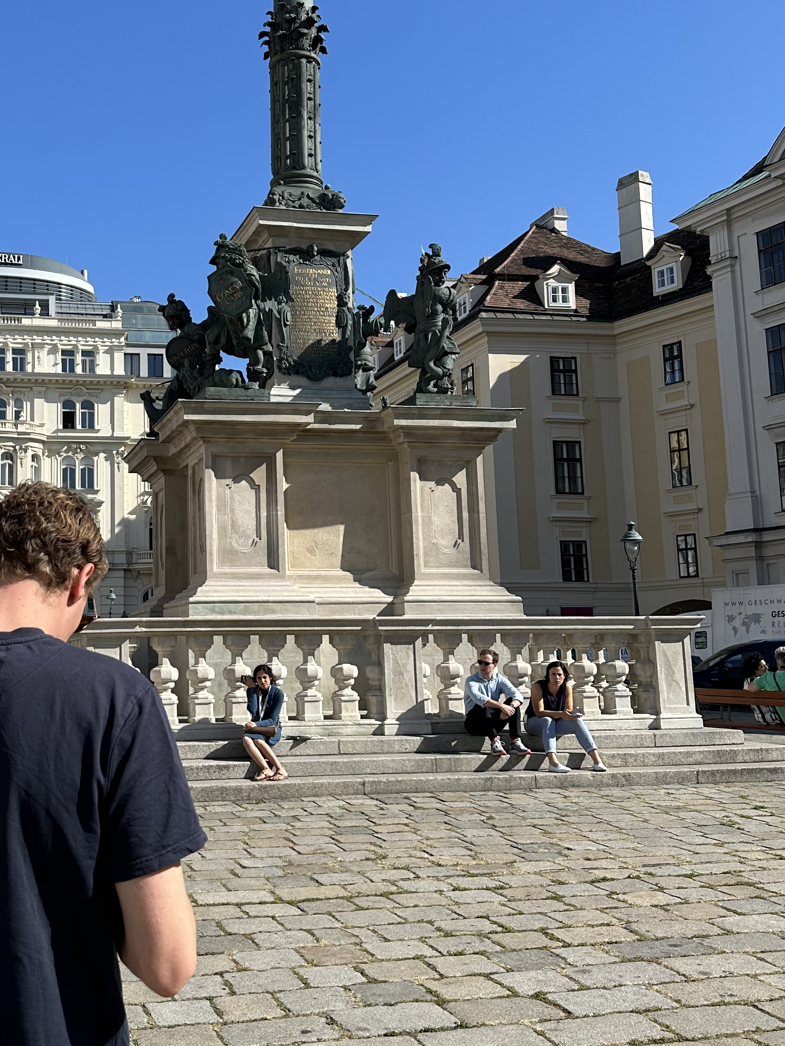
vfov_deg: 46.7
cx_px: 220
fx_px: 1210
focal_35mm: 40
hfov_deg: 35.3
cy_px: 467
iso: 80
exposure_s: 1/5263
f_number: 1.78
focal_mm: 6.86
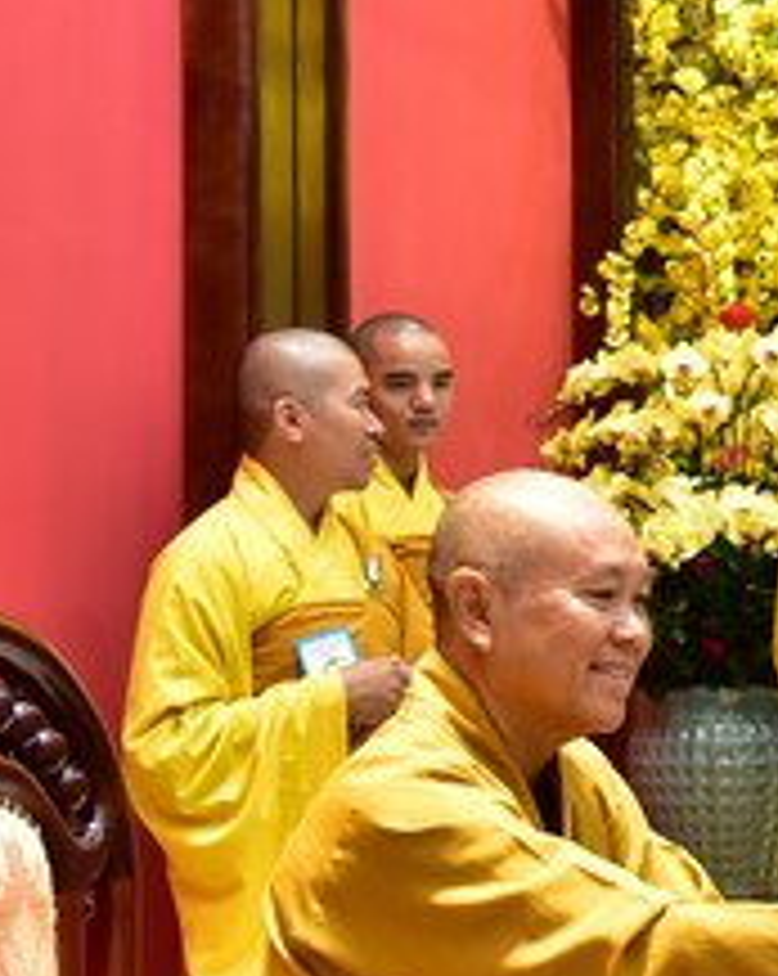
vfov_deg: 21.3
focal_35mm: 90
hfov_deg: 15.7
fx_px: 2596
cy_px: 533
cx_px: 1165
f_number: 4
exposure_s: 1/100
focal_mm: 32
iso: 1000
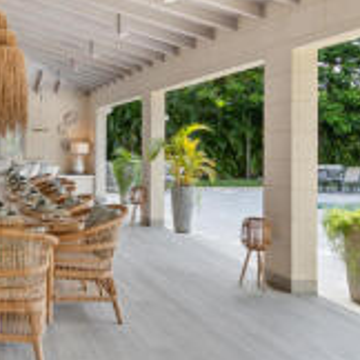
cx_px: -33
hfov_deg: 35.8
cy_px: 152
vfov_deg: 41.7
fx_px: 471
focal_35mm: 40
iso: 100
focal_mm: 16
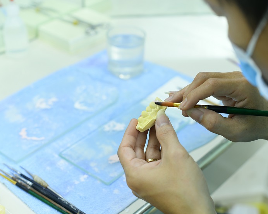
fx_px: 452
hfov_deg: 32.9
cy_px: 106
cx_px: 160
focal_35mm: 57
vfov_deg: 26.7
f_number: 4
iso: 640
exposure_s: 1/160
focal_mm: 50
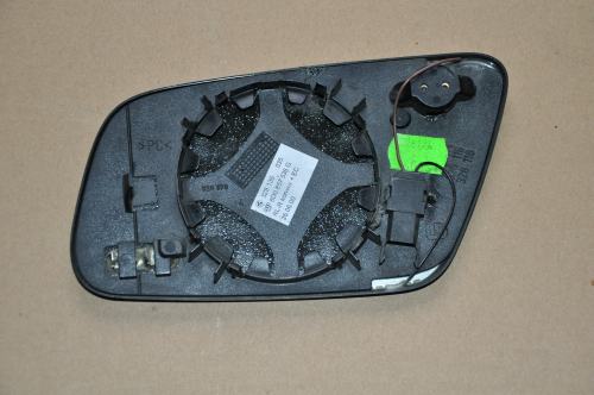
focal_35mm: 75
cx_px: 297
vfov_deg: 18.1
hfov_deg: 27.0
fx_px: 1236
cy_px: 198
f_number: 5
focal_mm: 50
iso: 800
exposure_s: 1/60
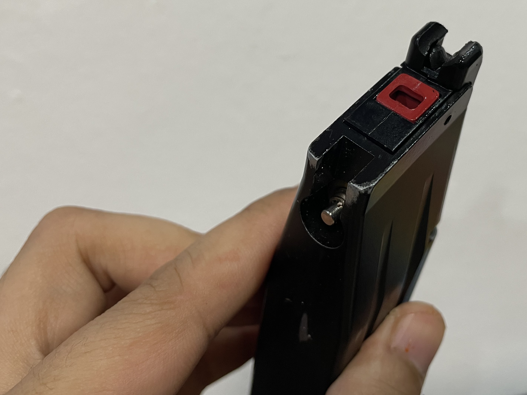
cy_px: 120
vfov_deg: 38.1
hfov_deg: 49.6
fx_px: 563
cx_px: 333
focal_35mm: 37
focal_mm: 4.2
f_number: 1.6
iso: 100
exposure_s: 1/50
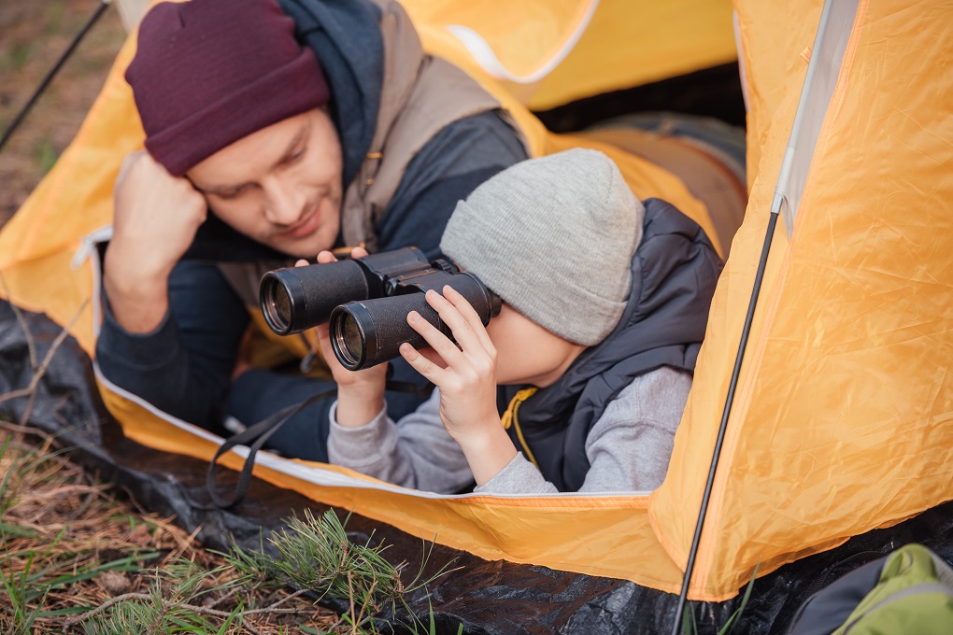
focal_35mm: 140
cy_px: 318
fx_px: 3706
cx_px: 476
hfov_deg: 14.7
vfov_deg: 9.8
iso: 200
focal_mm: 140
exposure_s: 1/320
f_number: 2.8
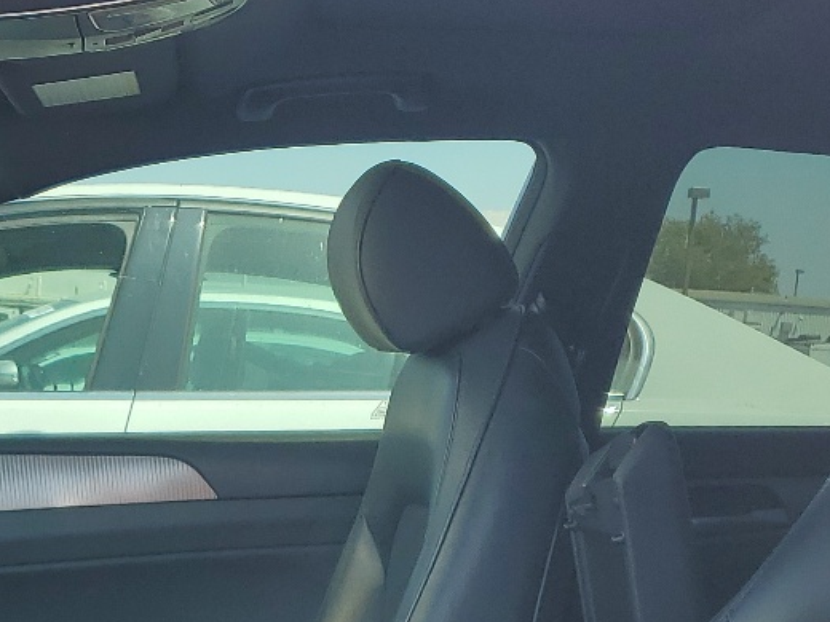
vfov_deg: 17.2
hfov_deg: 23.9
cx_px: 124
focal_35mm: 80
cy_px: 845
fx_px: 1918
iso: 50
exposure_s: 1/667
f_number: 1.5
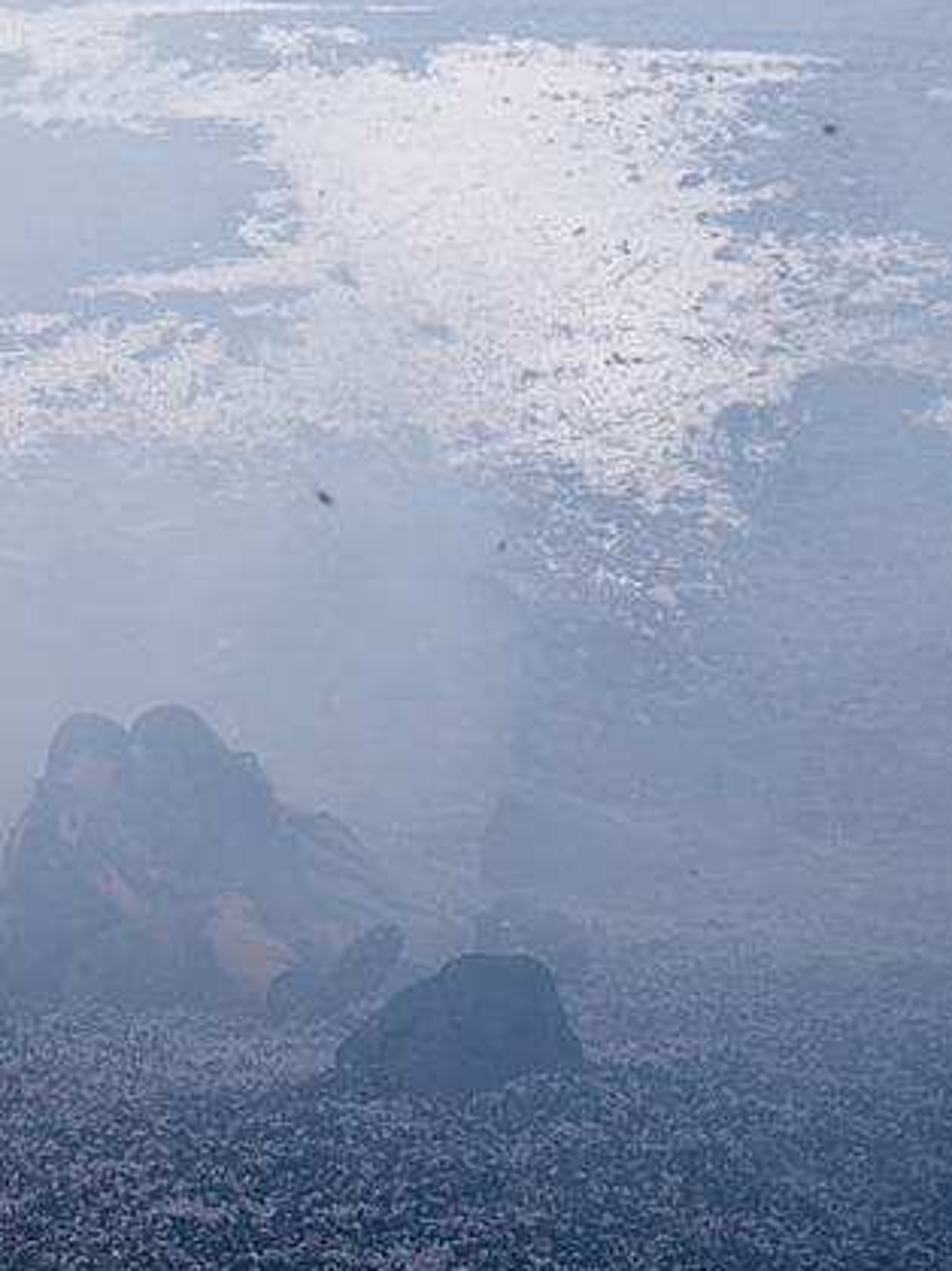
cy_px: 567
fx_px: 2495
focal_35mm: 68
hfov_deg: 20.6
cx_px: -103
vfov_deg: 28.5
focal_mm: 38
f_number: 5
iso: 640
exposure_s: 1/250
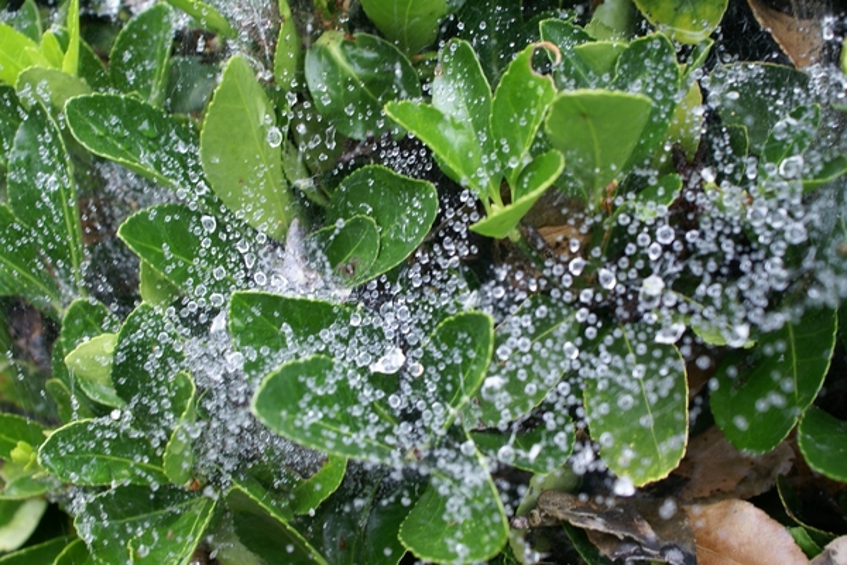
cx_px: 424
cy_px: 282
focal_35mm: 39
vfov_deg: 34.2
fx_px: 918
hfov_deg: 49.6
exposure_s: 1/40
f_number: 5
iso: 100
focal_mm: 26
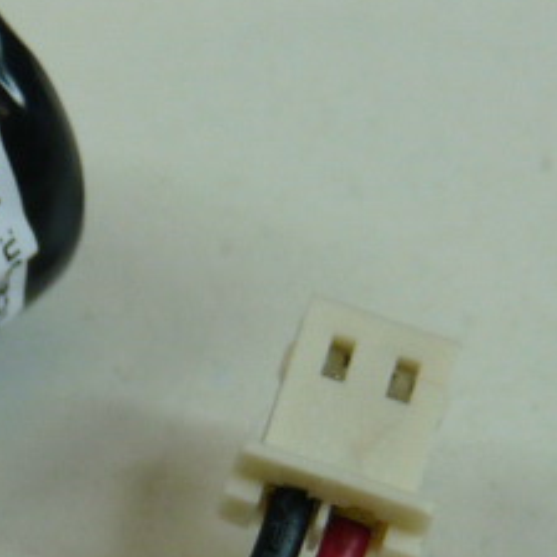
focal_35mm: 240
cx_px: -194
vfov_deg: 7.3
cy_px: 460
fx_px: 4369
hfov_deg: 7.2
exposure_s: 1/60
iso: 100
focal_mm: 9.5
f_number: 3.2
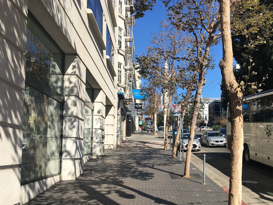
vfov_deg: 37.5
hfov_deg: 48.5
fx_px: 300
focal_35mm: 38
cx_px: 172
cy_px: 129
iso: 25
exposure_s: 1/1637
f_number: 2.2
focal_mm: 4.15
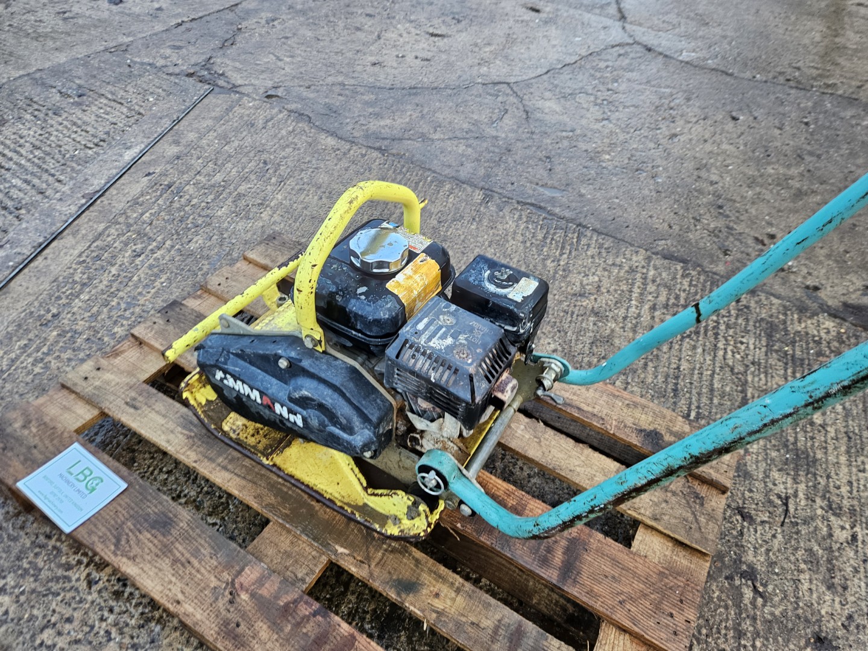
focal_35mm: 23
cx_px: 434
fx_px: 577
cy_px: 326
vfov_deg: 58.9
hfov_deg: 73.9
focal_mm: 5.4
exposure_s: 1/100
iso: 160
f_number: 1.8
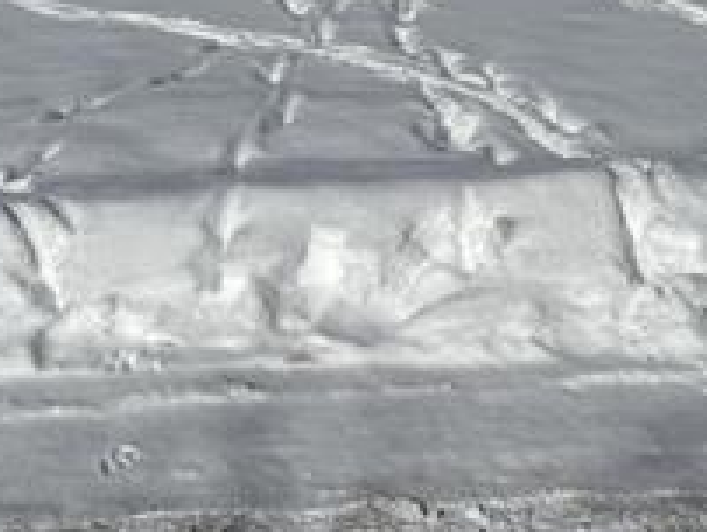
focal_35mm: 76
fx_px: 1554
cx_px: 340
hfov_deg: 25.6
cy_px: -46
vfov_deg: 18.7
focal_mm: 6.76
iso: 50
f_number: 1.78
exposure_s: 1/17544
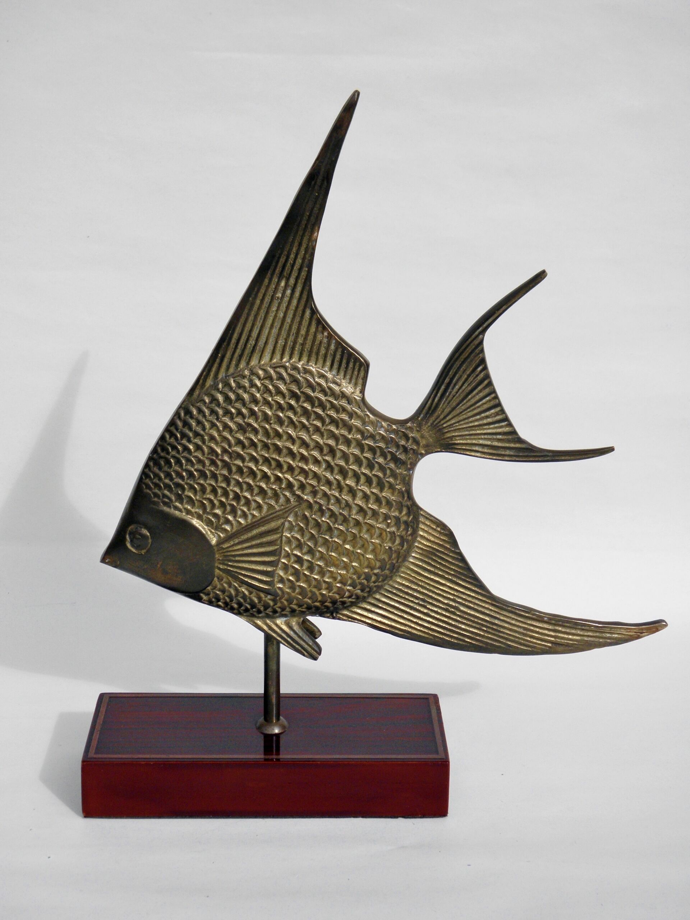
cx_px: 345
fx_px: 1435
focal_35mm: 54
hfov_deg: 27.0
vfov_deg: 35.5
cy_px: 460
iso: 100
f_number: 8.2
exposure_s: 1/250
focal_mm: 9.7
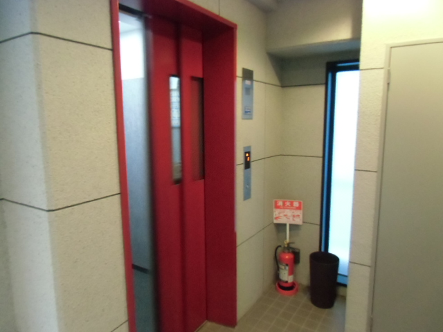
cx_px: 222
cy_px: 166
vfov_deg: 56.8
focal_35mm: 24
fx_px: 307
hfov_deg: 71.6
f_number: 3
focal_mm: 4.24
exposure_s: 1/8
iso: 800
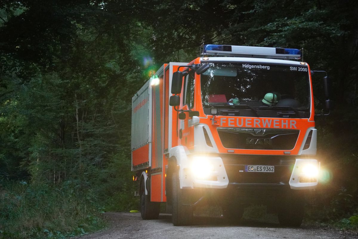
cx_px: 179
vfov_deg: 19.3
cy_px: 120
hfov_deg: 28.6
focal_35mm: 70
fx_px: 701
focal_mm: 47
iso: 8000
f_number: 5
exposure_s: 1/160
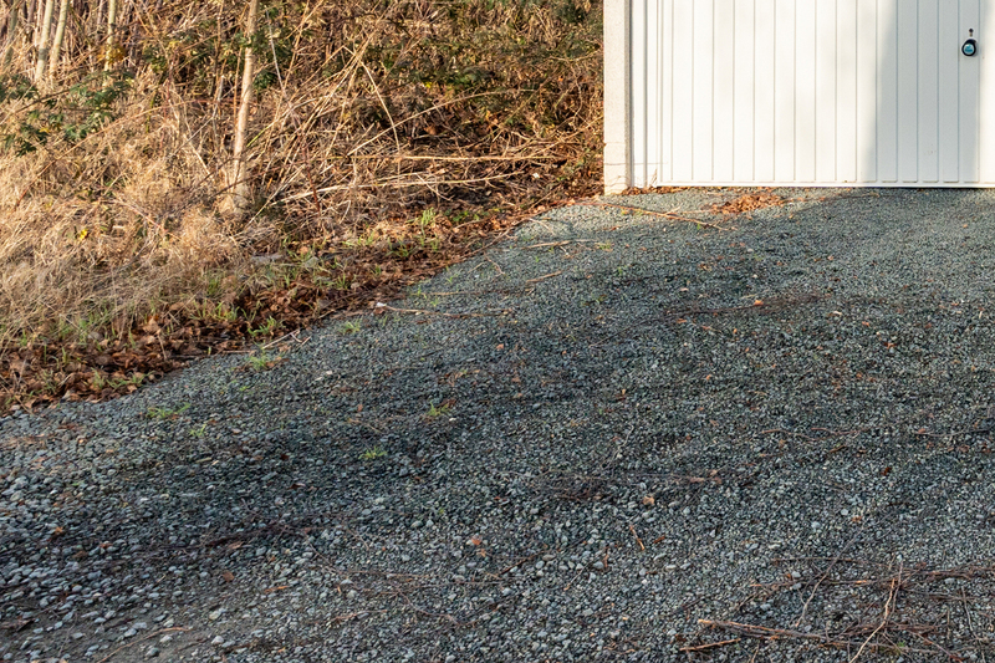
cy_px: -101
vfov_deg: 25.6
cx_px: 1424
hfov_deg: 29.1
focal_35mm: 48
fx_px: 1326
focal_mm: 16
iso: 250
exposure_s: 1/320
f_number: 11
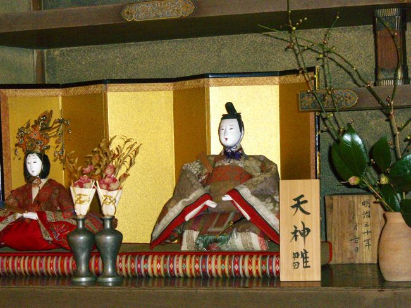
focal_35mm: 114
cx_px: 206
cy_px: 154
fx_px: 1353
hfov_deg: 17.3
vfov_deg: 13.0
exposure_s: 1/30
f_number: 5.4
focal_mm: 23.7
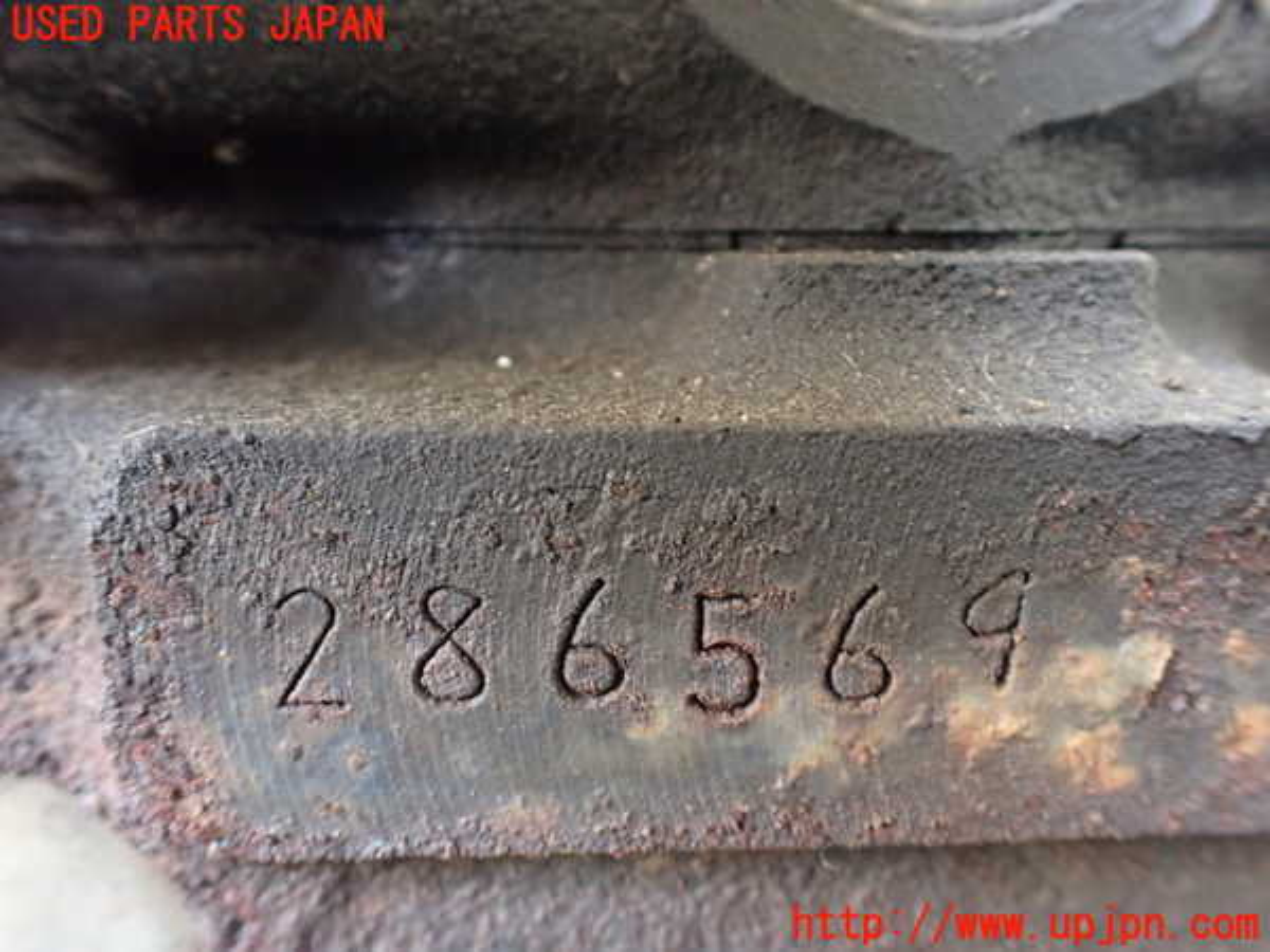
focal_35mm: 30
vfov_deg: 46.8
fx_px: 1101
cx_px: 635
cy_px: 476
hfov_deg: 60.0
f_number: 2.3
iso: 1000
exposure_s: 1/30
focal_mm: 5.4
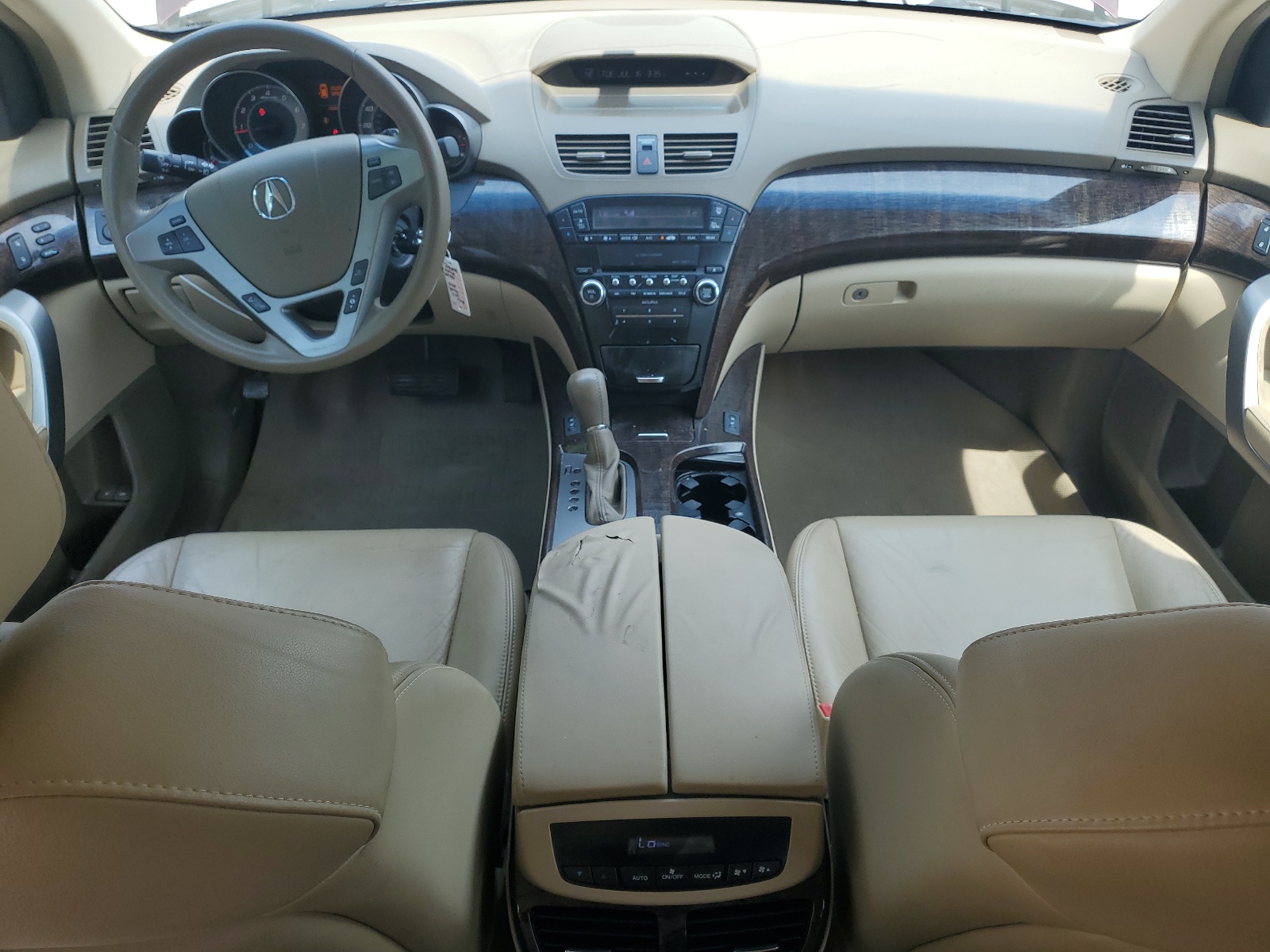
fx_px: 954
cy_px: 476
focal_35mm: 26
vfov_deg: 53.1
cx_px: 635
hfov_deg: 67.3
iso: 50
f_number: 1.5
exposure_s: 1/476
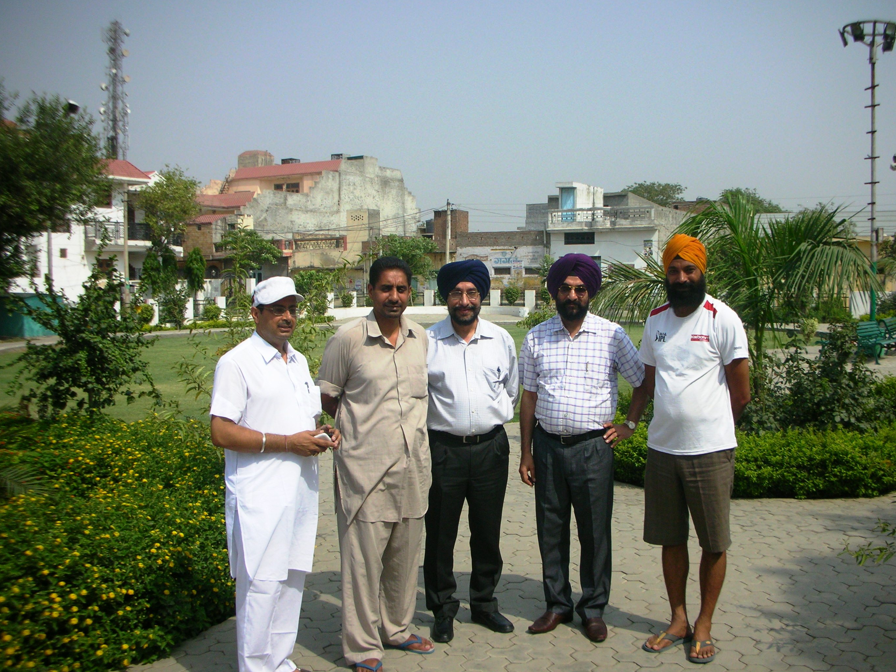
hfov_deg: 51.4
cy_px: 329
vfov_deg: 39.6
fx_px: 932
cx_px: 452
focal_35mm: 36
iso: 50
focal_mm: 5.8
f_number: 8.5
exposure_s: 1/181
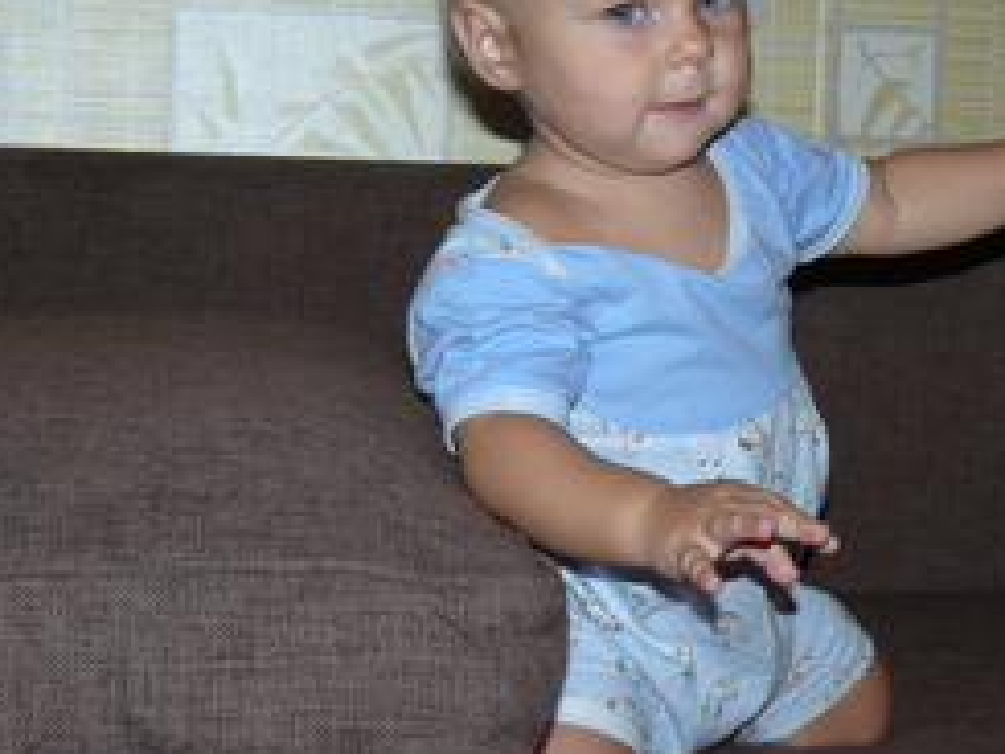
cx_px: 636
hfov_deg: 24.6
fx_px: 2295
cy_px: 193
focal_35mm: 79
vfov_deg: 18.6
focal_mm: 7.1
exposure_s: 1/30
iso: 100
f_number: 2.8
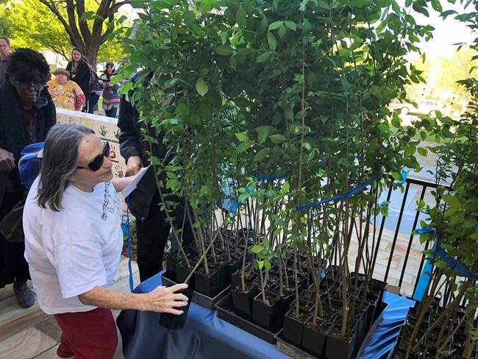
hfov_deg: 63.4
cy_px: 180
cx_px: 239
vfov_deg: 49.8
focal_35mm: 28
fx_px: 387
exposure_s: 1/120
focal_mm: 3.99
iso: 50
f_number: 1.8
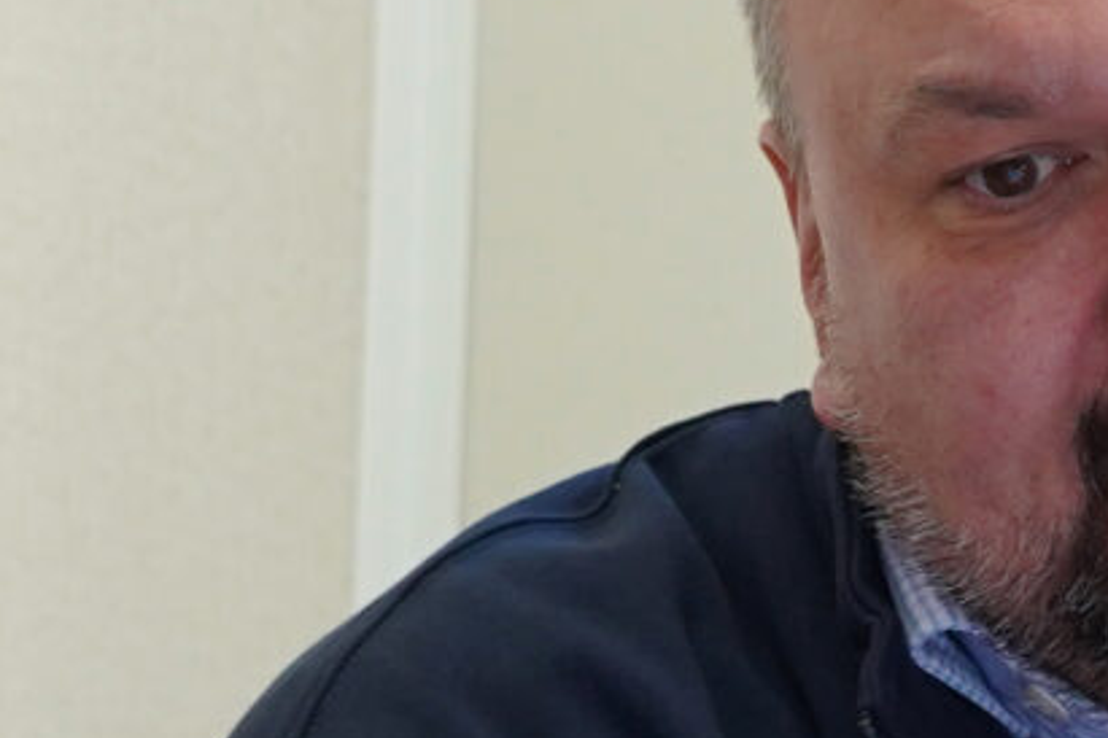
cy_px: 618
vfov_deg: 5.6
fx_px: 7478
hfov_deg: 8.4
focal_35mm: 243
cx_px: 1267
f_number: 5
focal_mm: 39
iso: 1250
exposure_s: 1/125
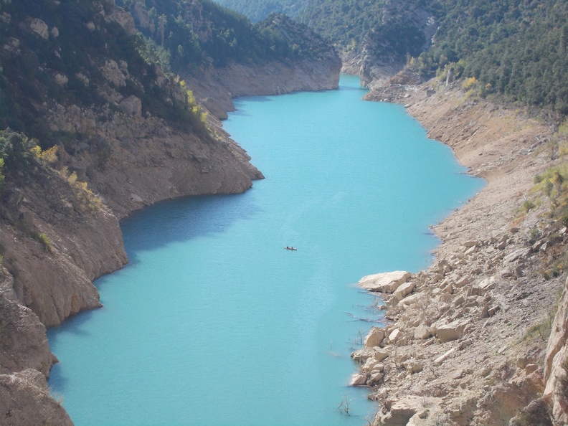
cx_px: 284
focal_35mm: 76
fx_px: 1247
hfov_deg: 25.7
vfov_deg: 19.4
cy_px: 213
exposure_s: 1/200
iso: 80
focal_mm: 13.5
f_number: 5.8
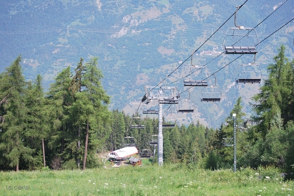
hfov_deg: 24.6
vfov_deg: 16.6
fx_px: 674
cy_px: 98
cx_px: 147
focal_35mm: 82
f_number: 7.1
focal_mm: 55
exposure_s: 1/200
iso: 100
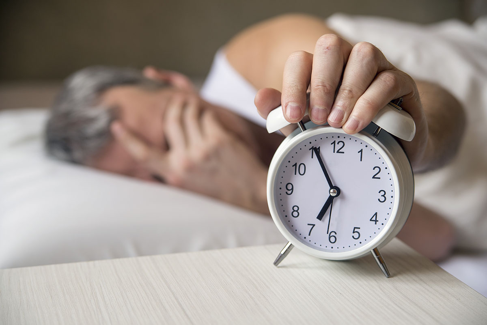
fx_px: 974
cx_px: 244
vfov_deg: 18.9
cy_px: 162
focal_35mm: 72
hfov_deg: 28.1
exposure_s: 1/100
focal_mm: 72
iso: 320
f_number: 4
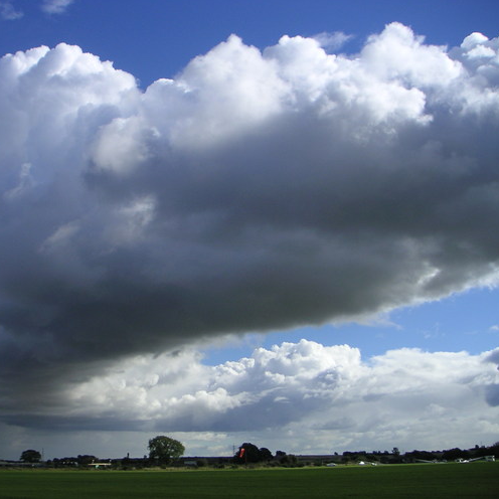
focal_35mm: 44
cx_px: 180
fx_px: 718
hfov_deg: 38.0
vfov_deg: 38.3
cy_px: 248
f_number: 6.7
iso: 50
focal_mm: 5.7
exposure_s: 1/250
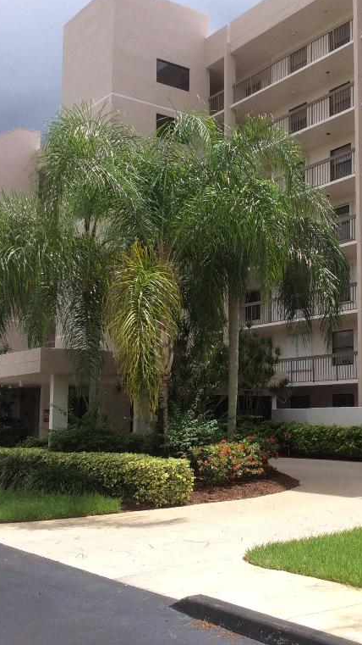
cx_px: 300
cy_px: 320
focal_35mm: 47
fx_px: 802
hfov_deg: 24.9
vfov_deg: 43.7
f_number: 2.4
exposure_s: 1/1395
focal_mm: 3.3
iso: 32
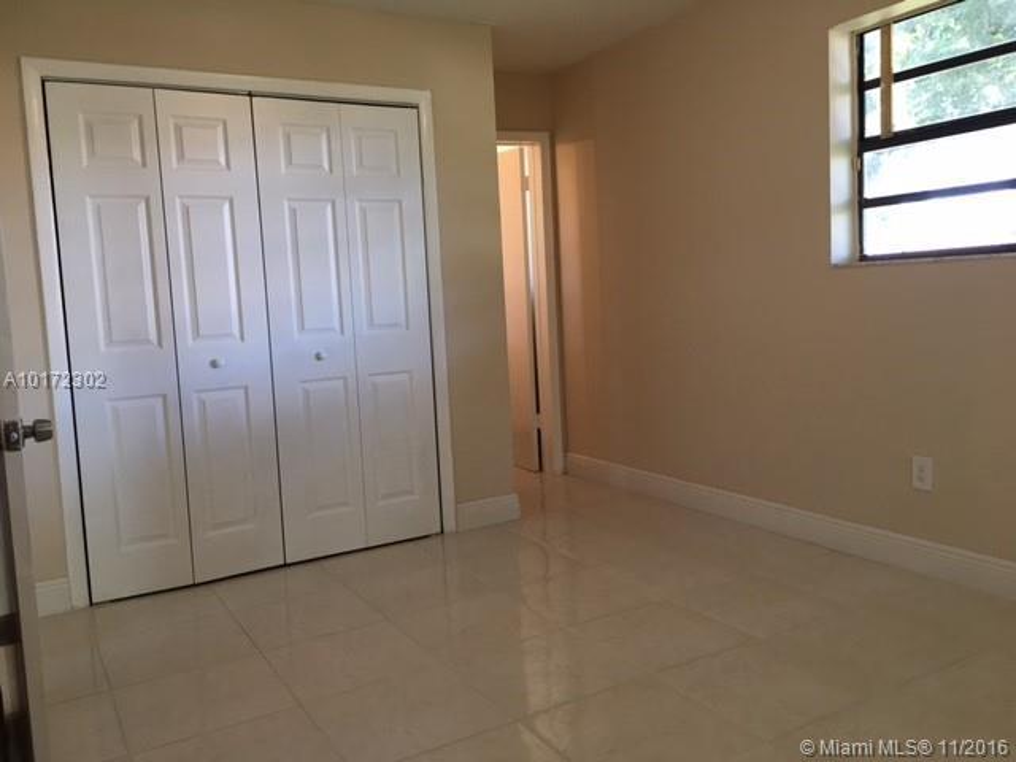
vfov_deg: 48.2
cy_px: 381
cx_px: 508
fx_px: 851
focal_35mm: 29
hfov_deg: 61.7
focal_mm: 4.15
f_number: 2.2
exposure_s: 1/15
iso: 25
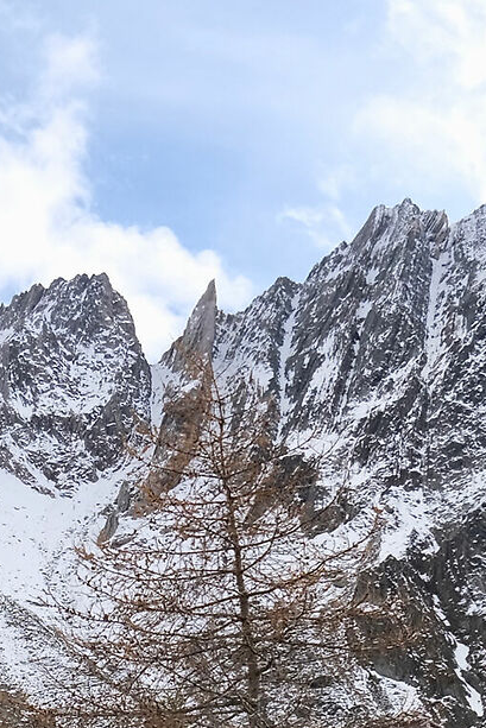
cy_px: 808
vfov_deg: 21.4
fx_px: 1821
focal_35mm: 90
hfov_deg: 15.2
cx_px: 157
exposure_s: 1/220
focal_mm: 15
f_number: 8
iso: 160
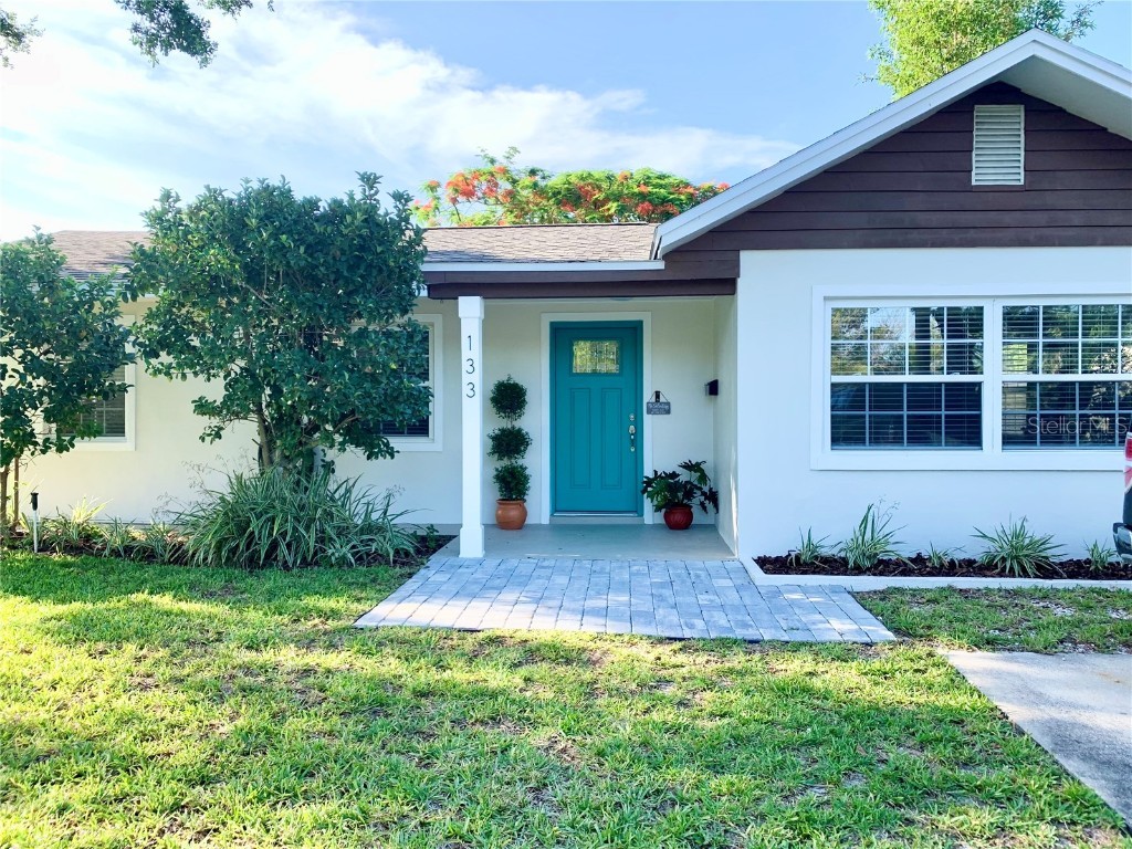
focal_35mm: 26
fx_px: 850
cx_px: 566
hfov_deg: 67.3
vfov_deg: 53.1
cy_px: 424
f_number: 1.8
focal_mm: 4.25
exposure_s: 1/326
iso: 25
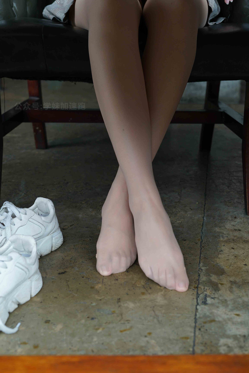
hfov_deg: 27.0
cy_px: 186
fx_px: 518
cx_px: 124
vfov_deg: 39.6
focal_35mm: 50
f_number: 5
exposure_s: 1/60
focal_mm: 50
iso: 200
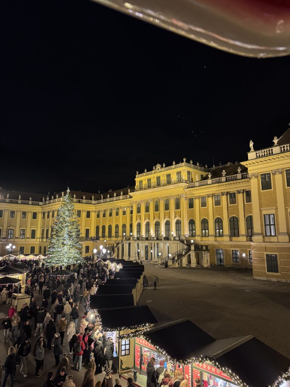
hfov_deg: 56.8
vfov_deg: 71.6
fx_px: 268
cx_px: 145
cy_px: 194
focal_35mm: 24
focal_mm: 6.76
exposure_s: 1/50
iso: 320
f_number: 1.78
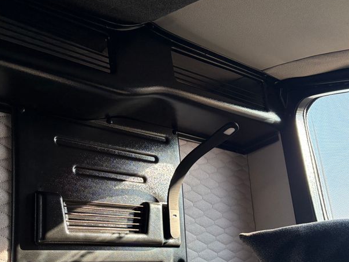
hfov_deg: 42.4
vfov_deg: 32.5
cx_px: 117
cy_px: 185
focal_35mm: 44
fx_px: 444
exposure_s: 1/60
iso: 200
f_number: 1.6
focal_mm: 5.96
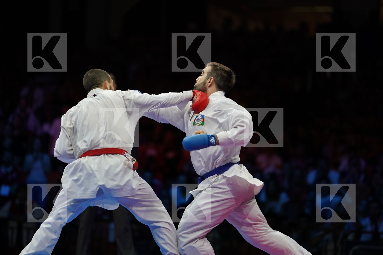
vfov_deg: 6.9
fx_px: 2128
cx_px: 192
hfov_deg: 10.3
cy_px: 128
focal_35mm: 200
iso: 1000
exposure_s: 1/1000
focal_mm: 200
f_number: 2.8
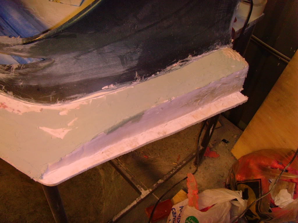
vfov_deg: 36.8
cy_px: 112
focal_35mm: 39
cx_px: 149
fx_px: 336
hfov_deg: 47.9
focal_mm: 6.6
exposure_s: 1/45
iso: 200
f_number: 3.5
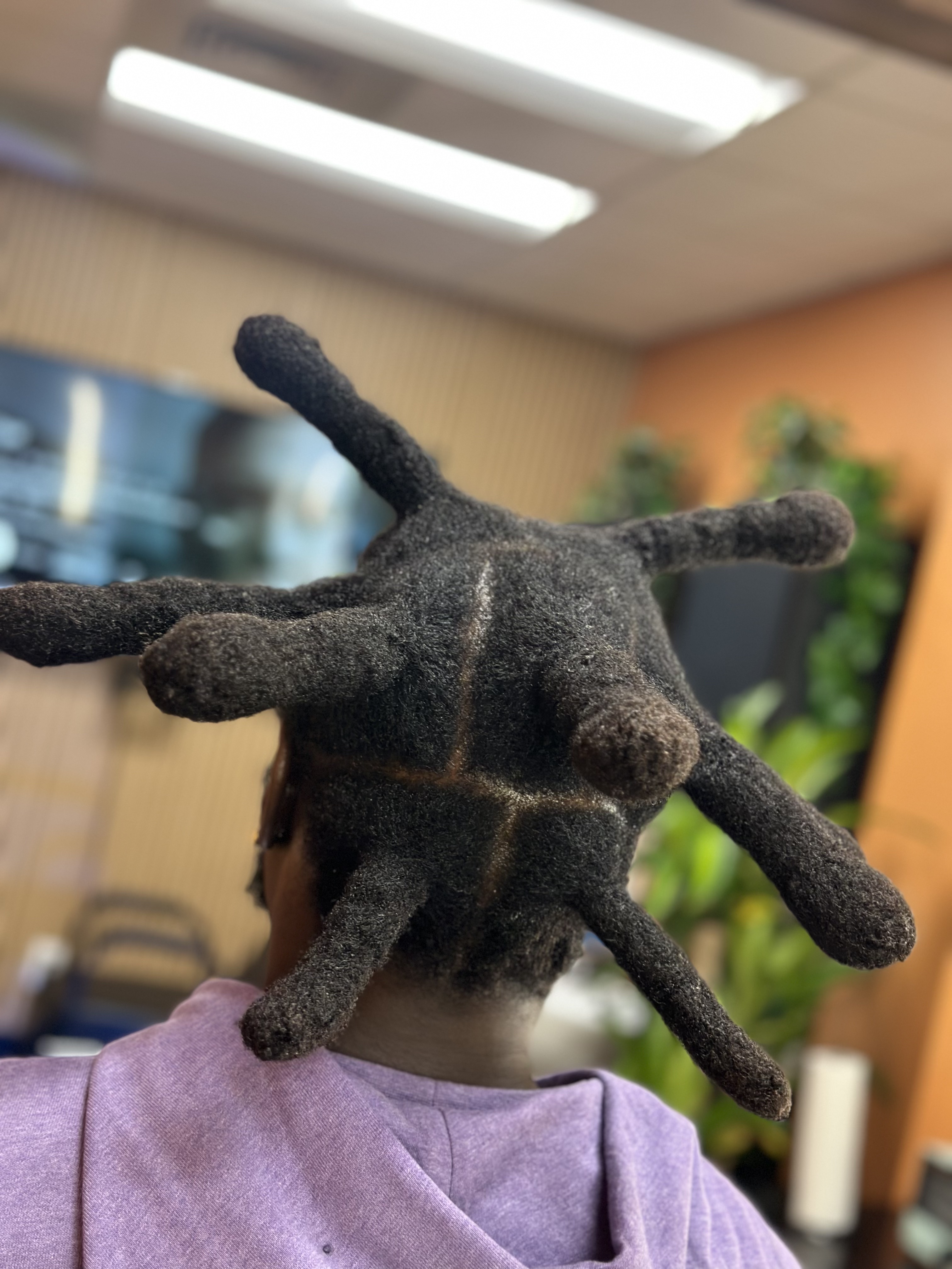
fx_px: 1760
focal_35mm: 48
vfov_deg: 39.7
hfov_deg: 30.3
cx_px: 476
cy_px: 634
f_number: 1.78
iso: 200
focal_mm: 6.86
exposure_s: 1/60
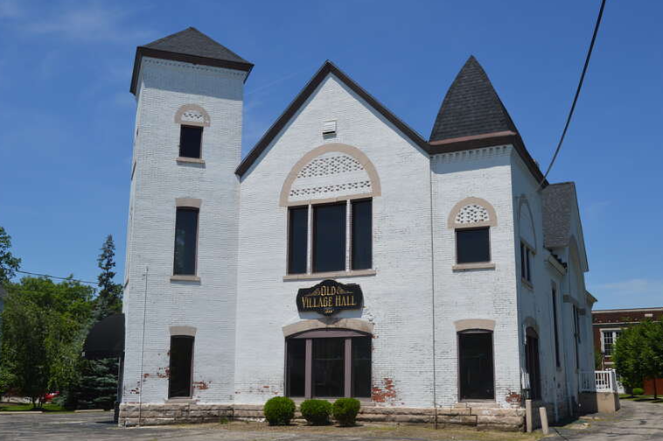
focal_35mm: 38
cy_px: 228
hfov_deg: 50.7
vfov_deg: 35.0
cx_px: 339
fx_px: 699
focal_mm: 24
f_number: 10
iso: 100
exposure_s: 1/400
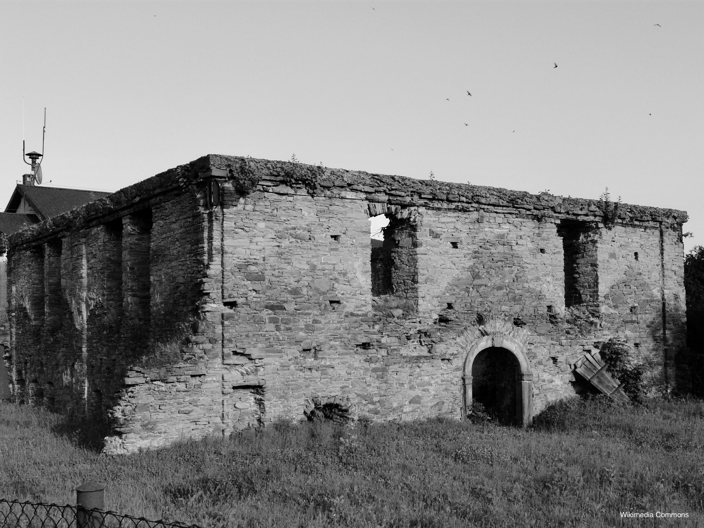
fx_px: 854
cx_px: 352
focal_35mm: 42
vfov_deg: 34.3
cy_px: 264
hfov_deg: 44.8
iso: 100
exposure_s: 1/250
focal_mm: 6.8
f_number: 5
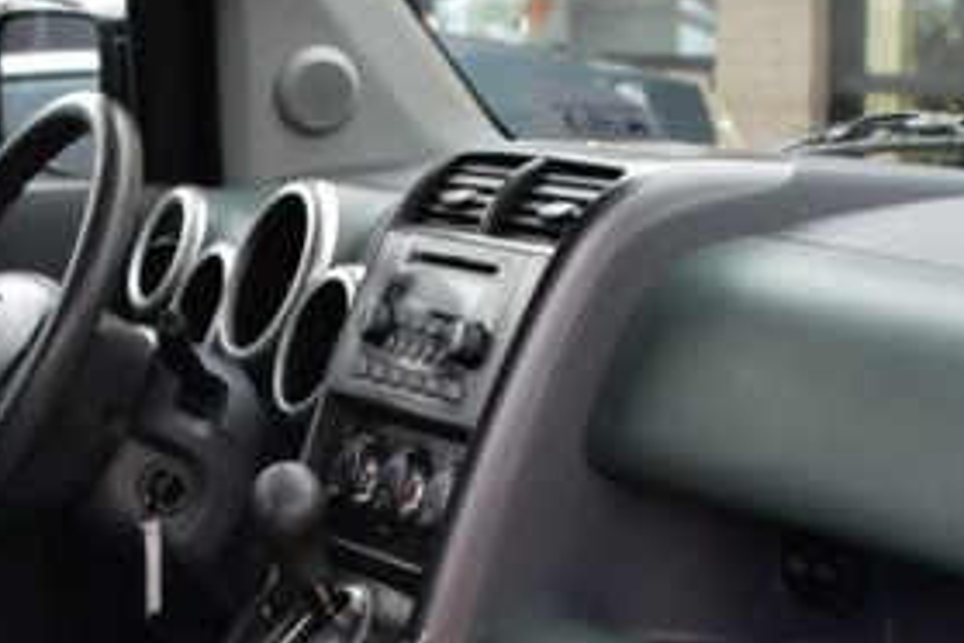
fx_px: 3396
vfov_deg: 10.5
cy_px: 913
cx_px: 366
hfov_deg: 16.1
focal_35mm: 127
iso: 400
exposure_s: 1/15
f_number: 6.3
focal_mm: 23
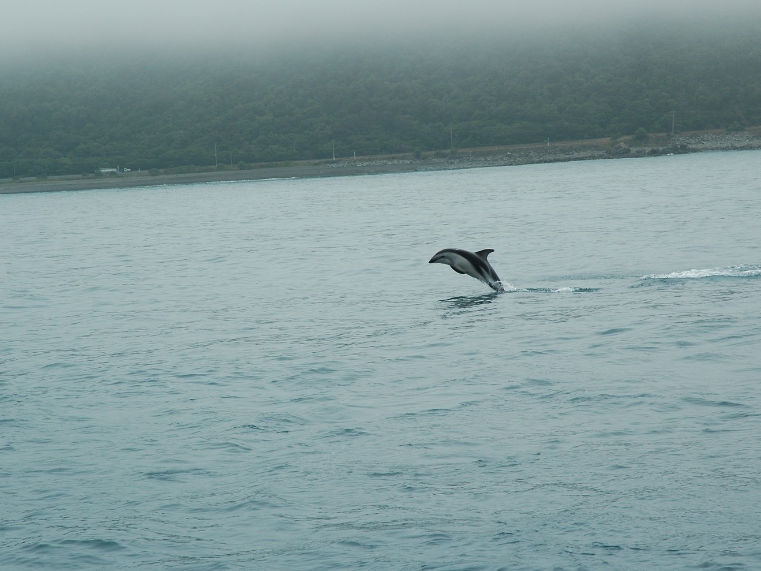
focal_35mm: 115
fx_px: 2528
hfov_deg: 17.1
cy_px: 285
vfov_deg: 12.9
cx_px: 413
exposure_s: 1/500
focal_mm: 70
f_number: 11
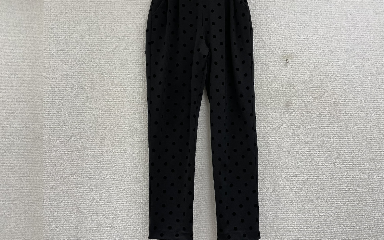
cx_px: 195
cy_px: 106
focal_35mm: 28
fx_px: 293
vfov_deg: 44.5
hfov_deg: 66.5
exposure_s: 1/121
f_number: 1.6
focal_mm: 4.2
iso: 64
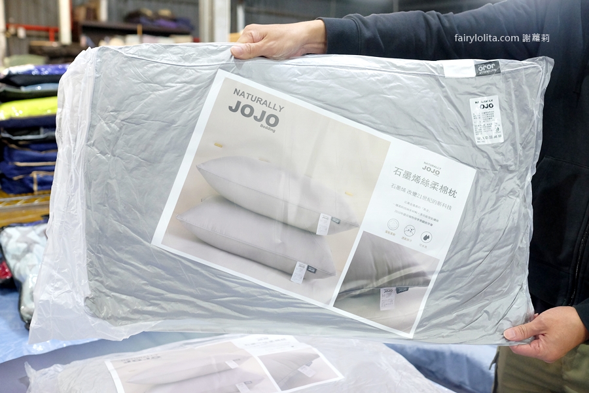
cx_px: 294
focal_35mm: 35
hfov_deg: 54.4
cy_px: 196
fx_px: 573
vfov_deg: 37.9
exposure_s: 1/105
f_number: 2.8
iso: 2500
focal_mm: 23
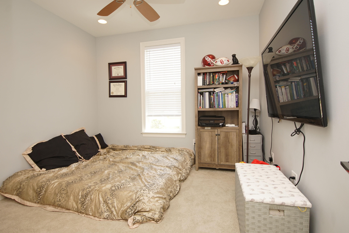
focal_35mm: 18
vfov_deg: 67.4
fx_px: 175
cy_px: 116
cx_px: 174
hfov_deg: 90.0
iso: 250
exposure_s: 1/60
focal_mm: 12
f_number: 4.5
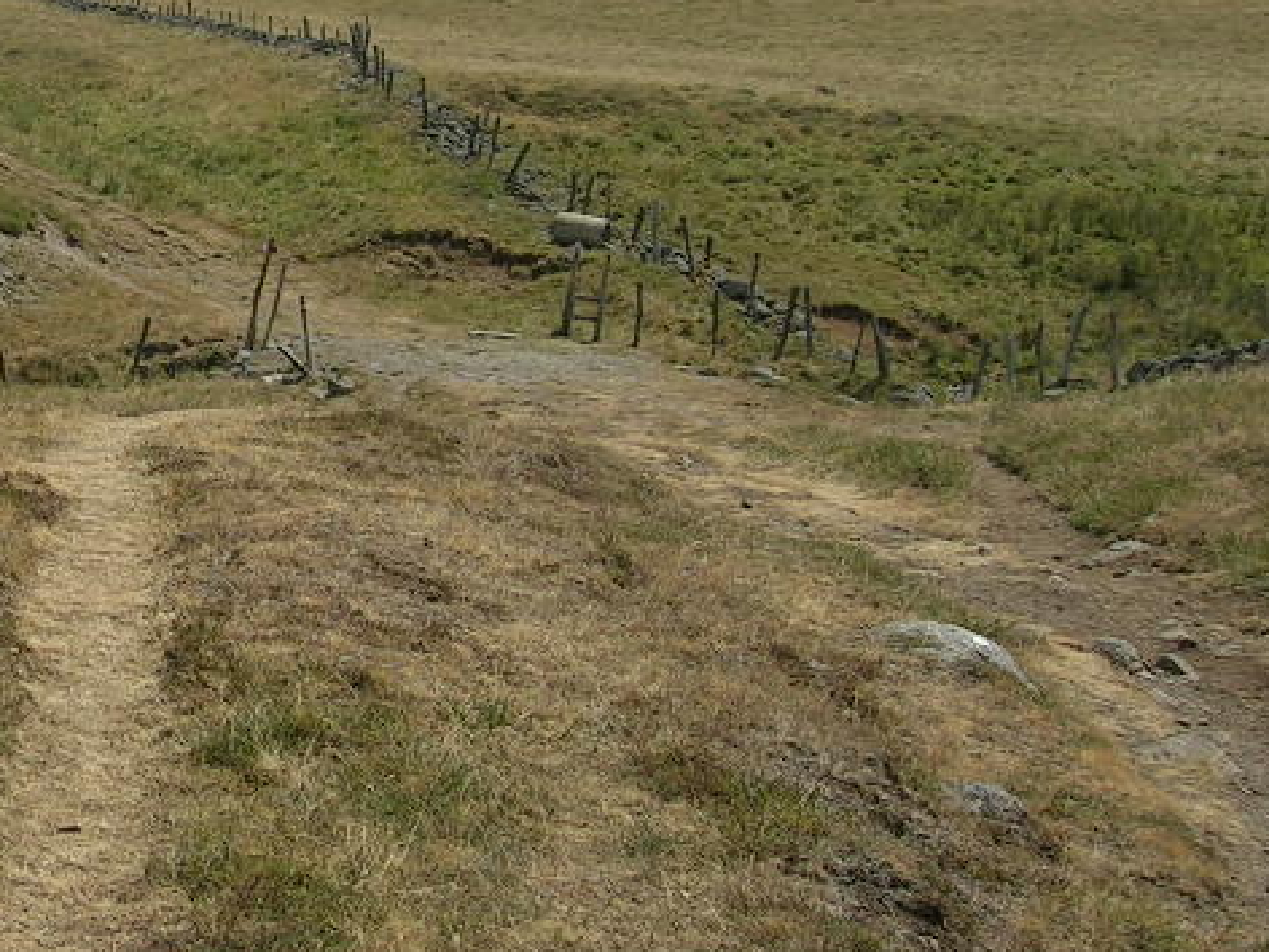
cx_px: -91
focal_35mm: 76
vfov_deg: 19.3
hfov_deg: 24.1
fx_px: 2786
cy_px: 253
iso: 50
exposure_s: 1/536
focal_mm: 5.4
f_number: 4.8
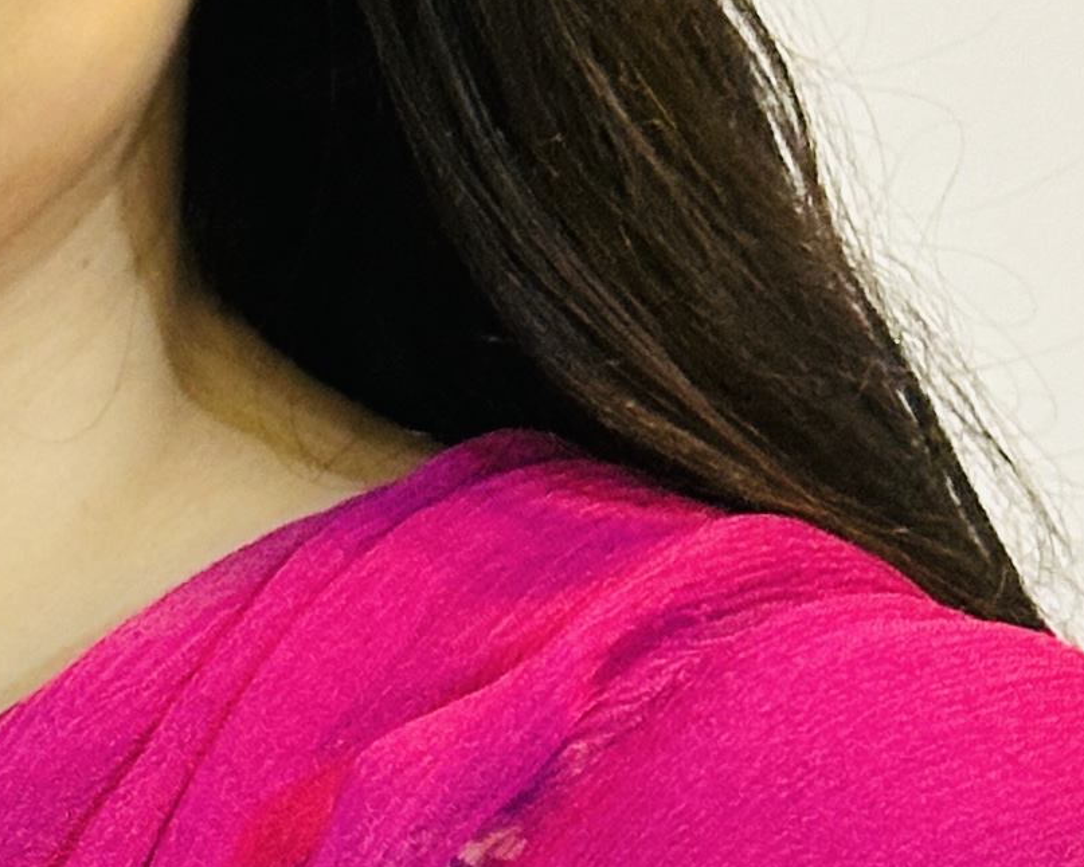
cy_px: 851
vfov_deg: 6.6
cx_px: -175
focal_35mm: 234
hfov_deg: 8.2
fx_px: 7509
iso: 320
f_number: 1.78
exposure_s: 1/33
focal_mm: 6.86
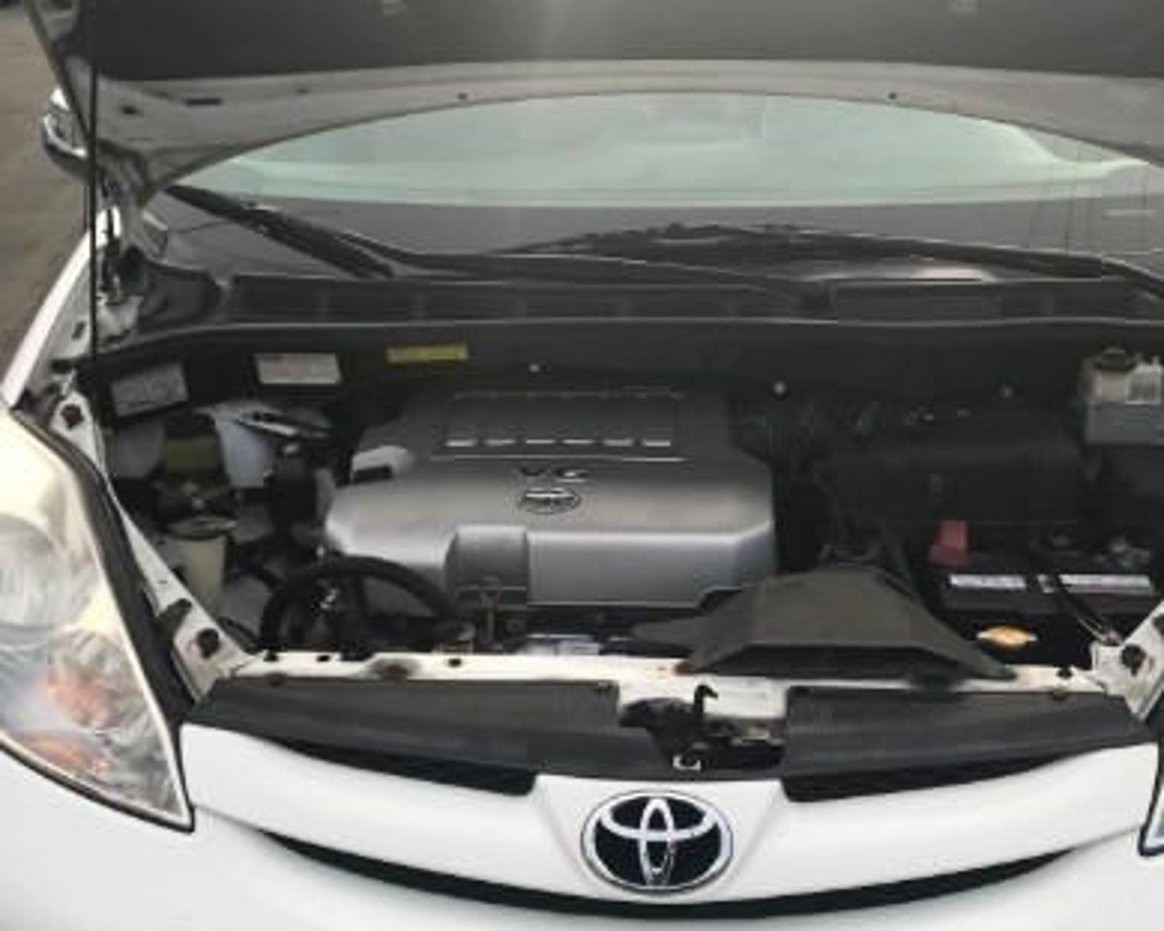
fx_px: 1550
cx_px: 598
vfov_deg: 33.3
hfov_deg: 41.2
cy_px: 569
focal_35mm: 45
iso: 20
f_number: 1.8
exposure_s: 1/912
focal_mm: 3.99
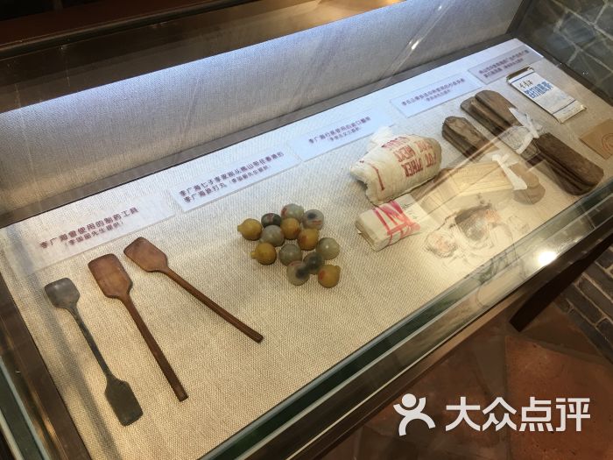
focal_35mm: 29
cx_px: 306
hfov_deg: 61.7
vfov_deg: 48.2
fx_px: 514
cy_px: 230
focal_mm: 4.15
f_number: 2.2
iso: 40
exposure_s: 1/33
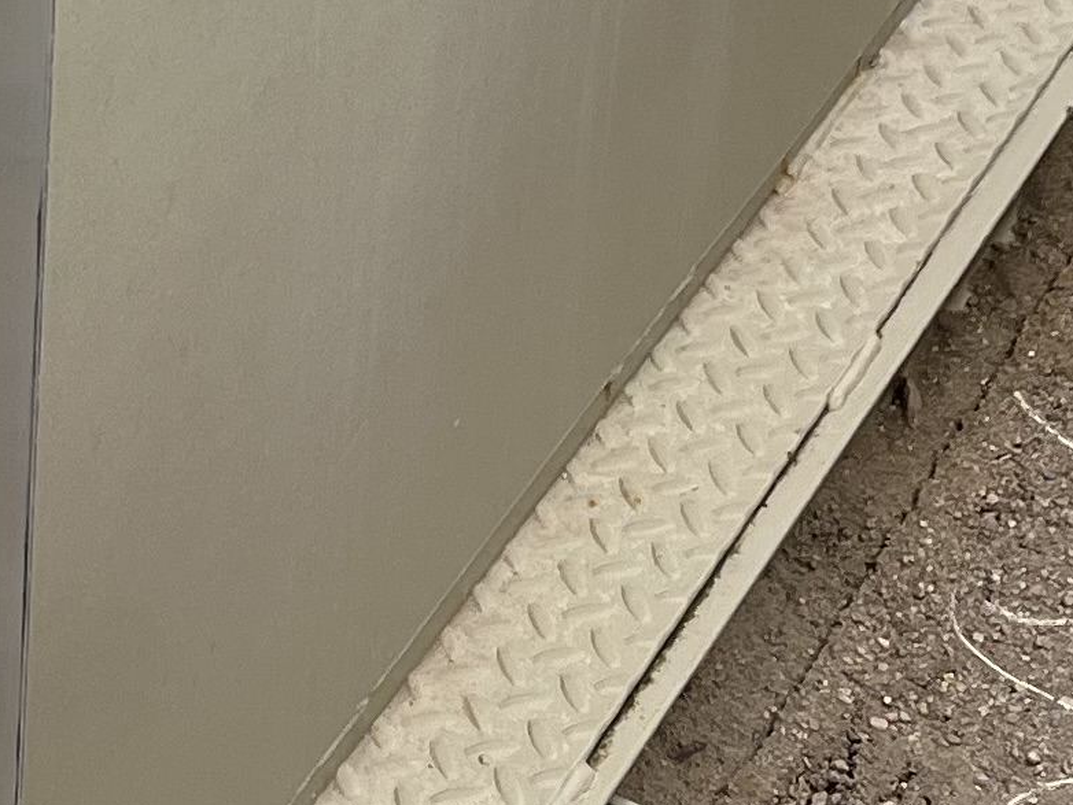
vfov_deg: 10.6
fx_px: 4155
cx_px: 73
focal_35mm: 134
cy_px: -472
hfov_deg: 14.5
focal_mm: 5.1
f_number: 1.6
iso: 50
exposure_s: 1/515
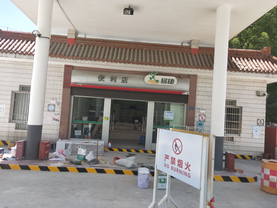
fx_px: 200
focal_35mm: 25
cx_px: 138
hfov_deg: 69.4
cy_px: 104
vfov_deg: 54.9
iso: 44
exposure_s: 1/661
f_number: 1.7
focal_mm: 4.28
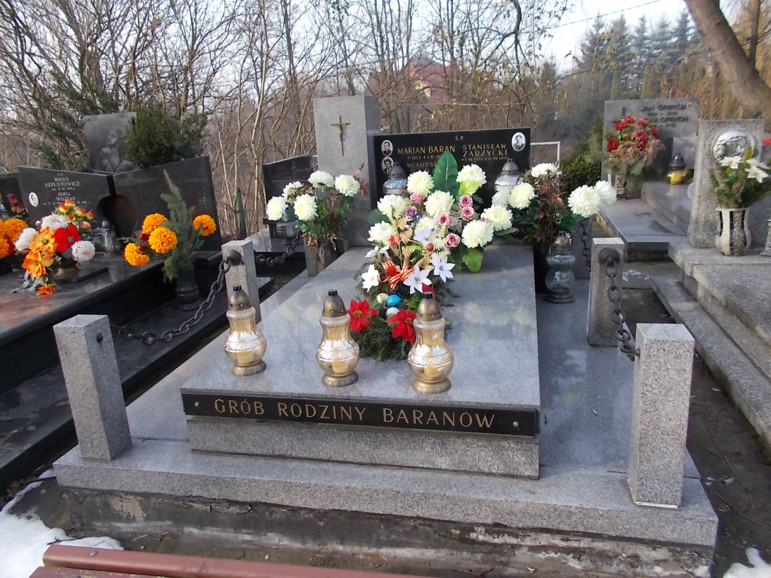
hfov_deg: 67.3
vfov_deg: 53.1
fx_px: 579
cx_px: 386
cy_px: 289
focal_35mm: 26
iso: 80
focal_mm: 4.6
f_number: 3.2
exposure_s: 1/250
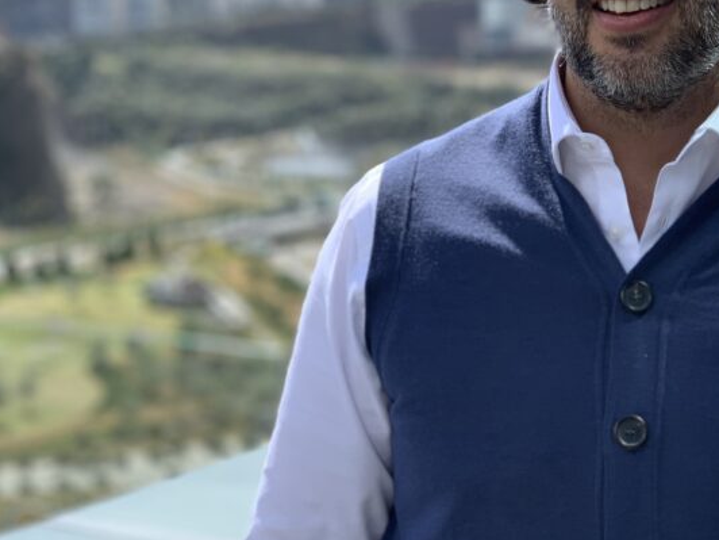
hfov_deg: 19.6
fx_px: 2077
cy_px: 119
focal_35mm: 100
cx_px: 431
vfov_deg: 14.7
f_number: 2.4
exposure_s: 1/470
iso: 16
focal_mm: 6
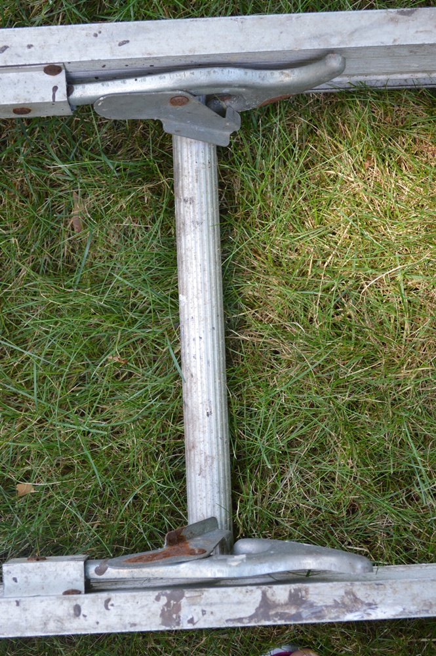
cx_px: 218
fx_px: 1092
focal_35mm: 60
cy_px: 328
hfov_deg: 22.6
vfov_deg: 33.4
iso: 400
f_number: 5.3
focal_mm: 40
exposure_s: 1/80
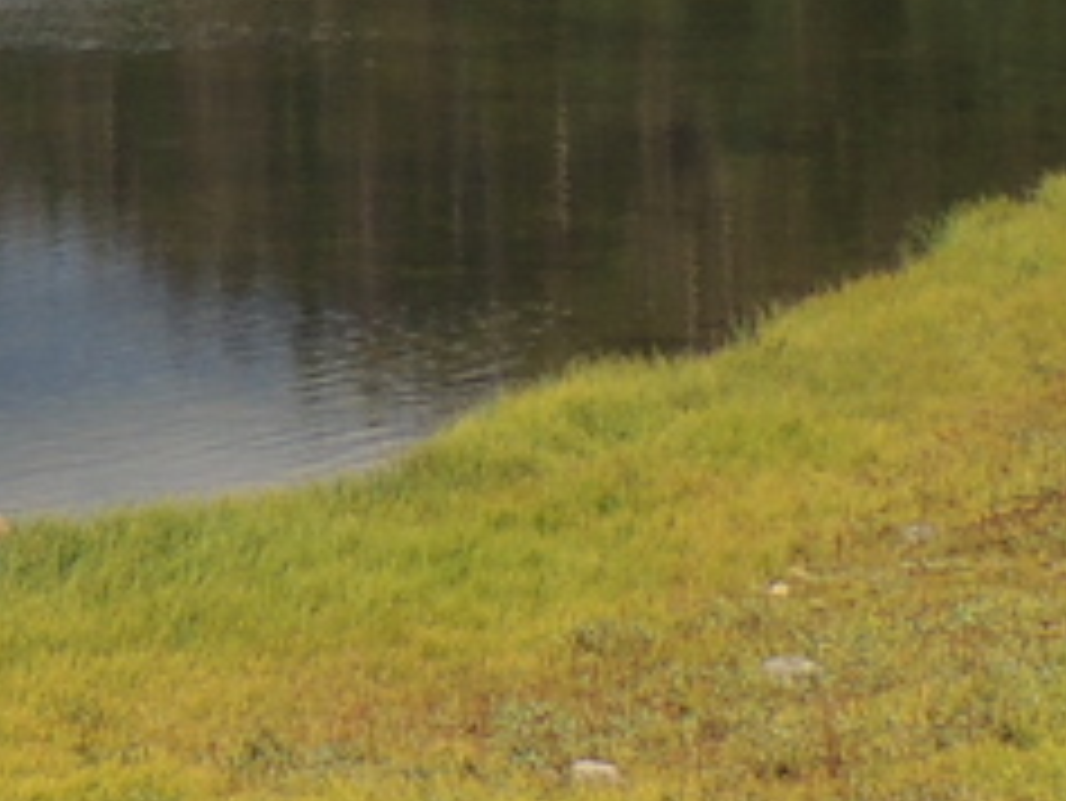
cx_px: -1300
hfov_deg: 10.0
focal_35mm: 178
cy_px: -490
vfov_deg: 8.1
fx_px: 5484
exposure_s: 1/1600
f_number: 3.2
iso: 100
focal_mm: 5.8
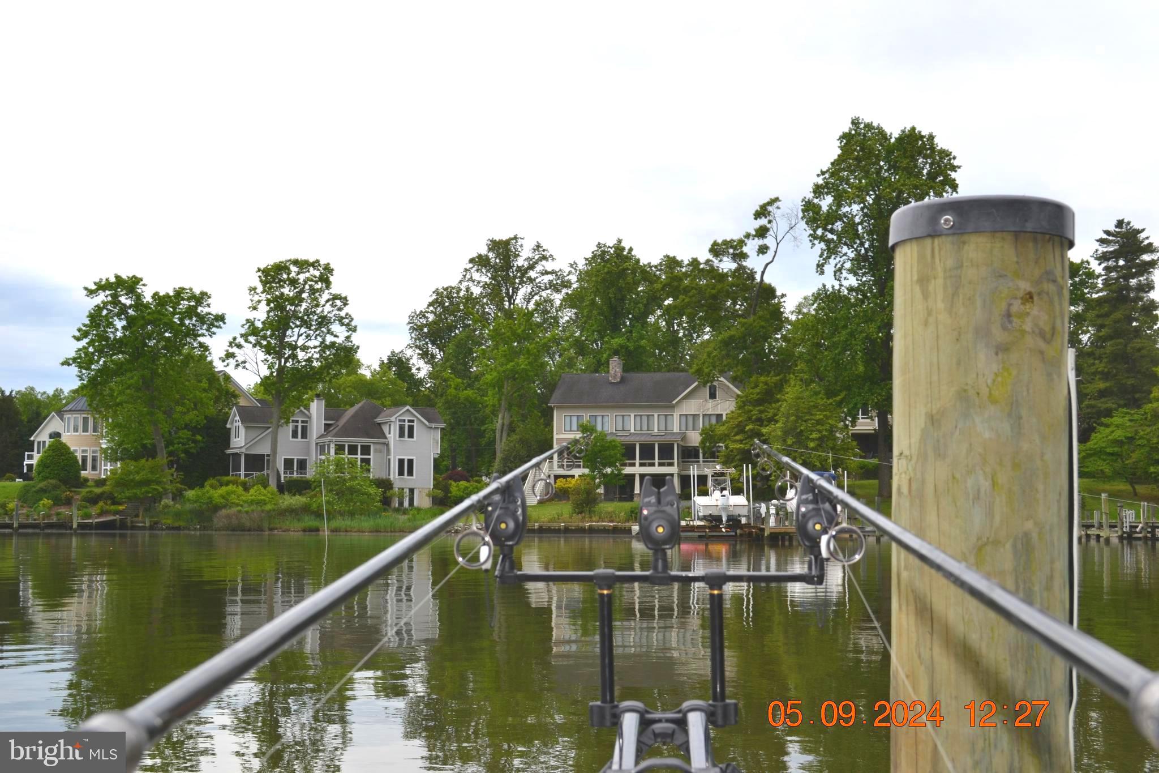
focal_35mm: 45
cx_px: 580
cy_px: 386
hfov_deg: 43.6
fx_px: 1449
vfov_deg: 29.9
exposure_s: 1/200
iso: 100
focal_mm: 30
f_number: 8
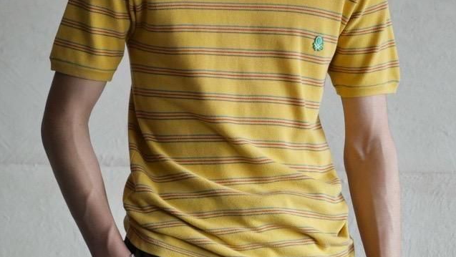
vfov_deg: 6.9
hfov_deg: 12.3
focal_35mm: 175
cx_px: 228
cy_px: 132
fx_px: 2117
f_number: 4
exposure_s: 1/125
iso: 800
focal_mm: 60
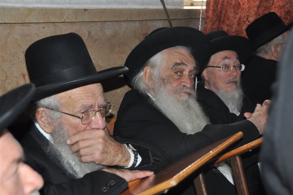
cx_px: 146
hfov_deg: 33.4
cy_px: 98
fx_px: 488
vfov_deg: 22.6
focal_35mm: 60
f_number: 4.5
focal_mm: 40
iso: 400
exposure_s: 1/60
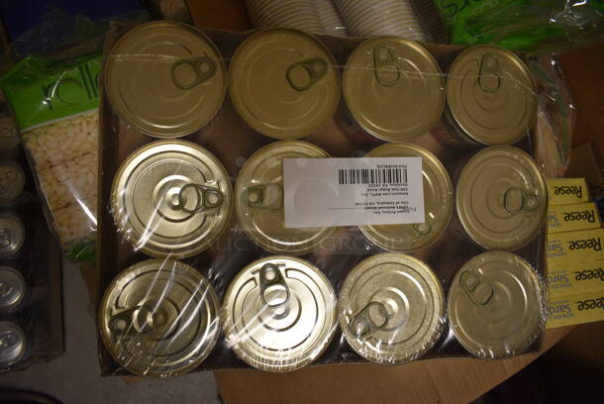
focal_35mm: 27
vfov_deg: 48.0
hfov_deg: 67.3
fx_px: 453
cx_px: 302
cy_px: 202
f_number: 3.5
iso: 1000
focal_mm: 18
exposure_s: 1/125
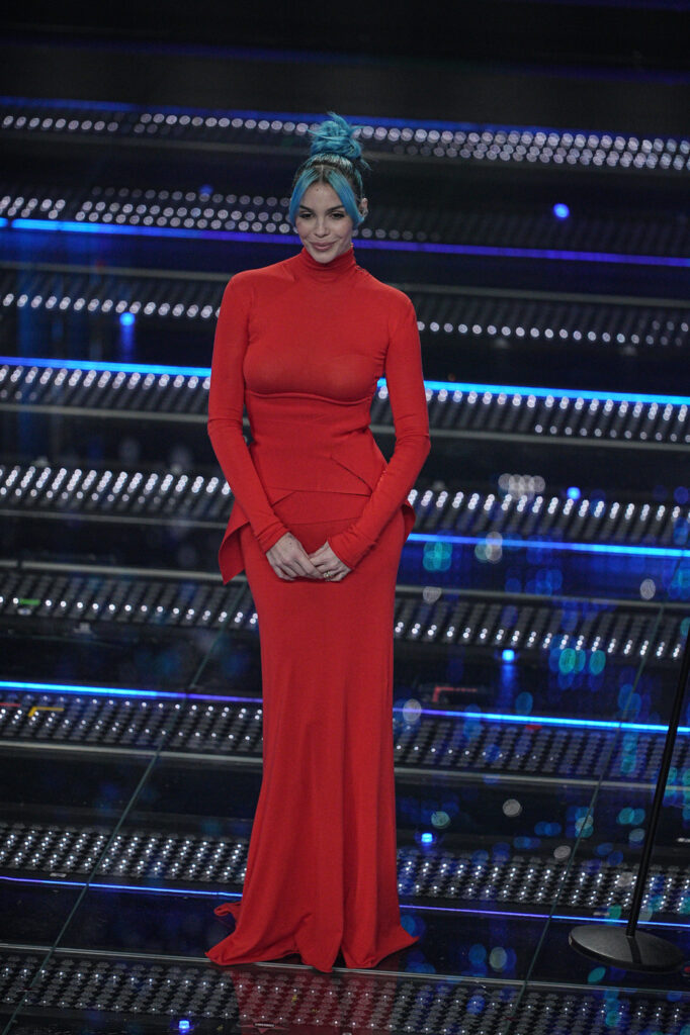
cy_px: 518
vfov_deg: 6.9
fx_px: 8630
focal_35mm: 300
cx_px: 345
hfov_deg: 4.6
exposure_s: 1/800
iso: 2500
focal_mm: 300
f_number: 3.2
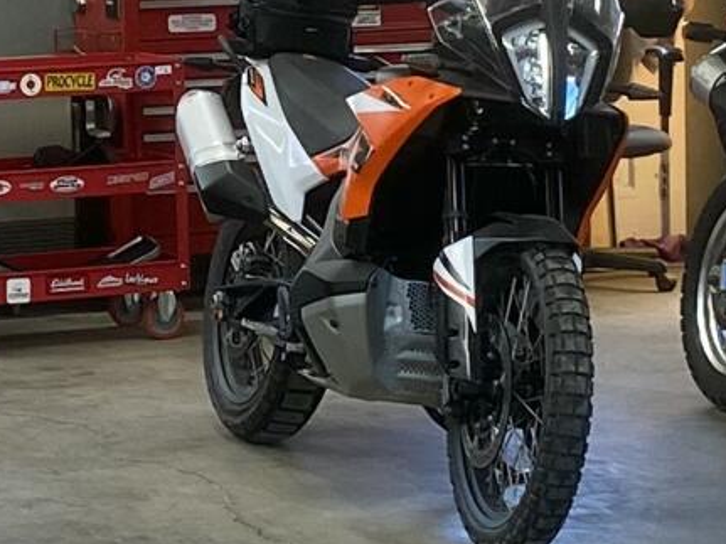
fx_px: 3795
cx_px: 189
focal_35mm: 181
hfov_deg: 10.9
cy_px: 101
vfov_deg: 8.2
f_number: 1.8
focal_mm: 4.25
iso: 64
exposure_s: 1/120
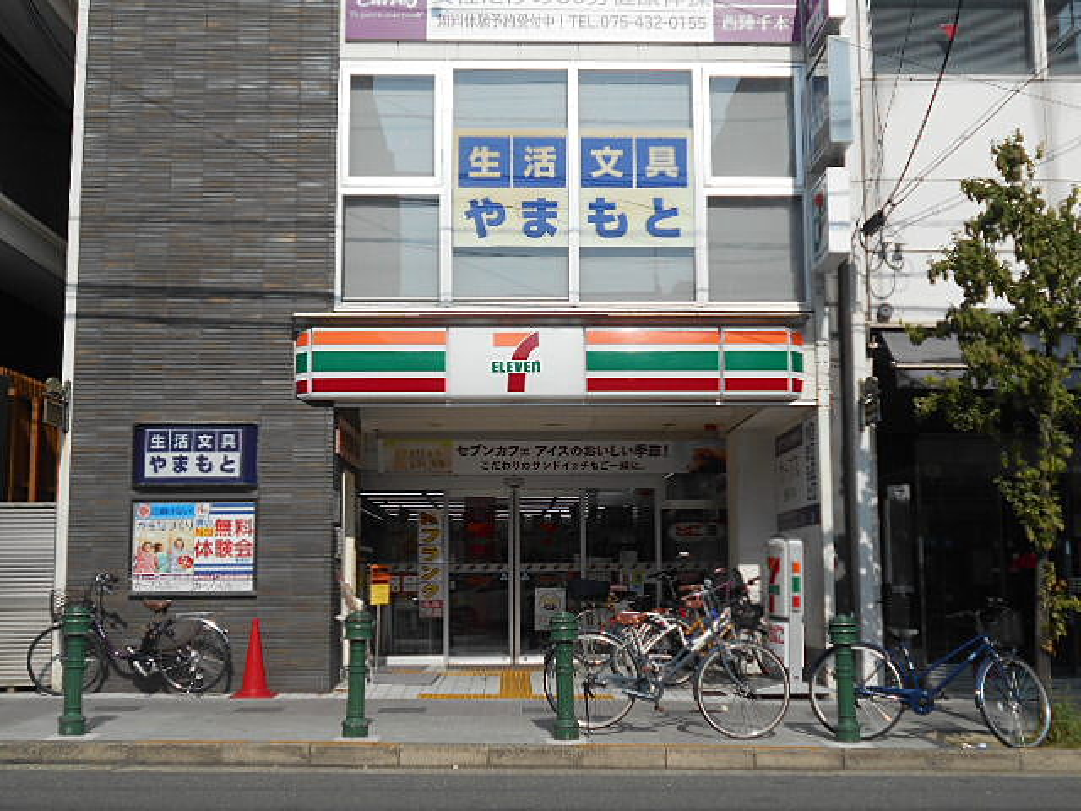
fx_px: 1374
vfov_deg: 32.9
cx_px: 540
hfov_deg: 42.9
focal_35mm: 44
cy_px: 406
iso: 80
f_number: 4.2
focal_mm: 7.7
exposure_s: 1/1000
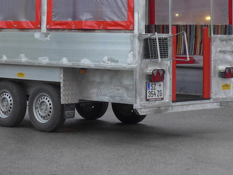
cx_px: 83
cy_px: -30
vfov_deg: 12.3
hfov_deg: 16.7
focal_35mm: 118
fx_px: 795
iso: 100
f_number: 3.2
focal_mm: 10.1
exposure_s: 1/60
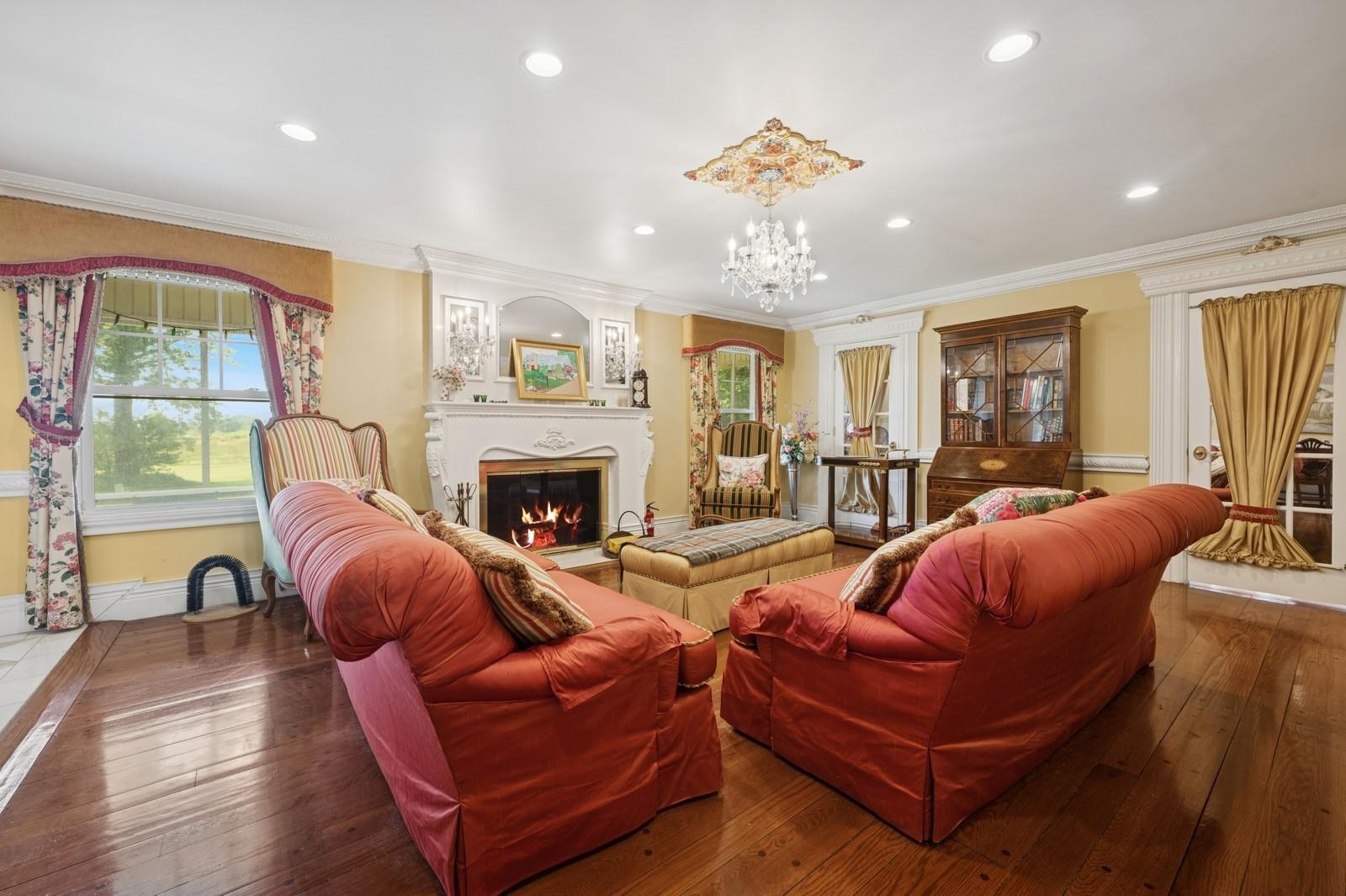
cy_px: 448
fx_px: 523
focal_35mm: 14
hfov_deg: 104.3
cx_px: 673
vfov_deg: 81.2
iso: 100
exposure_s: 1/2.5
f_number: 11
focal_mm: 14
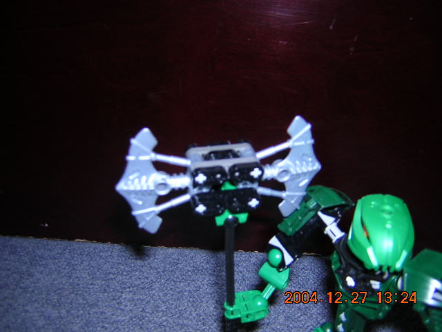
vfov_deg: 39.7
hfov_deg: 51.4
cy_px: 166
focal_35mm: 36
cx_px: 221
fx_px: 460
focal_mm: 4.7
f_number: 2.6
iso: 100
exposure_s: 1/60.1
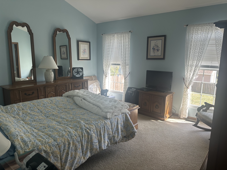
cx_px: 114
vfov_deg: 56.8
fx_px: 157
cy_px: 85
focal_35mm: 24
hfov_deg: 71.6
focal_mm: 6.86
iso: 80
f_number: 1.78
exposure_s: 1/120
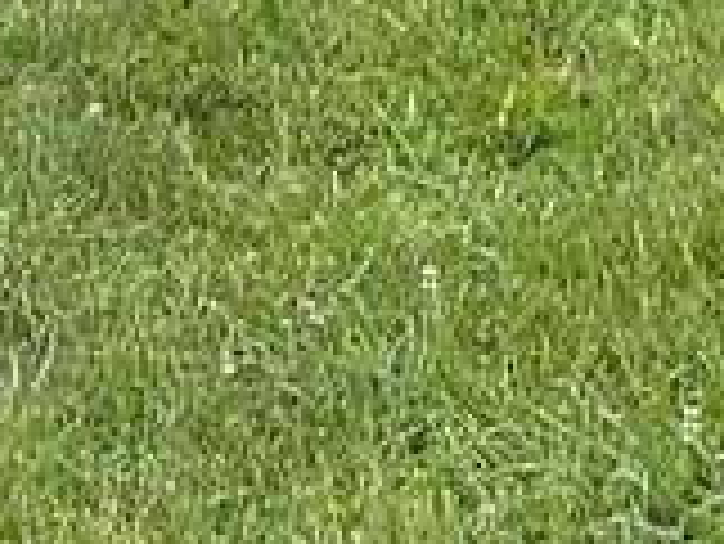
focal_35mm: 207
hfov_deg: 9.5
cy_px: -1592
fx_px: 4333
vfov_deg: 6.1
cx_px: 526
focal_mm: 5.7
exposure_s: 1/1838
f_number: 1.5
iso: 50
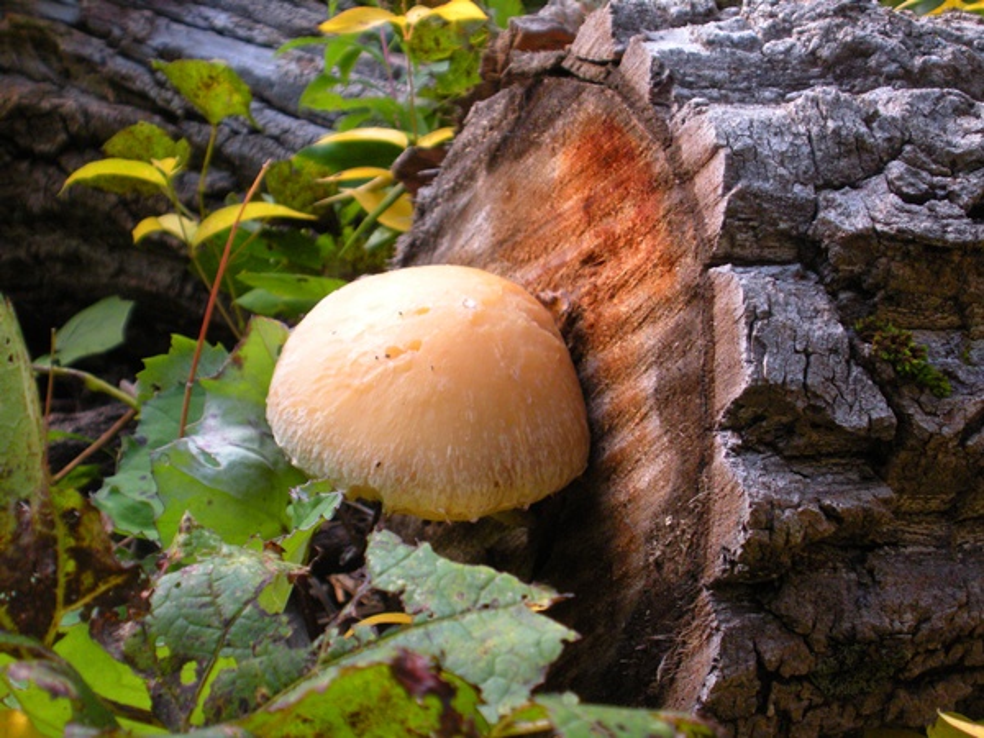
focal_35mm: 52
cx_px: 492
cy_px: 369
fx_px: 1478
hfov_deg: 36.8
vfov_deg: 28.0
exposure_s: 1/118
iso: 226
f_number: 4.4
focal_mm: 9.1
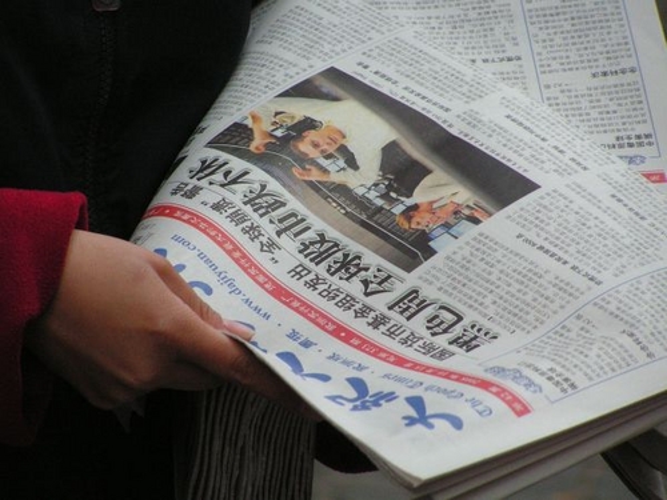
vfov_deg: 4.3
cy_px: 250
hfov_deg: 5.8
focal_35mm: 344
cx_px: 334
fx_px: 6628
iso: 200
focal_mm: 57.1
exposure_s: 1/320
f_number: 3.5
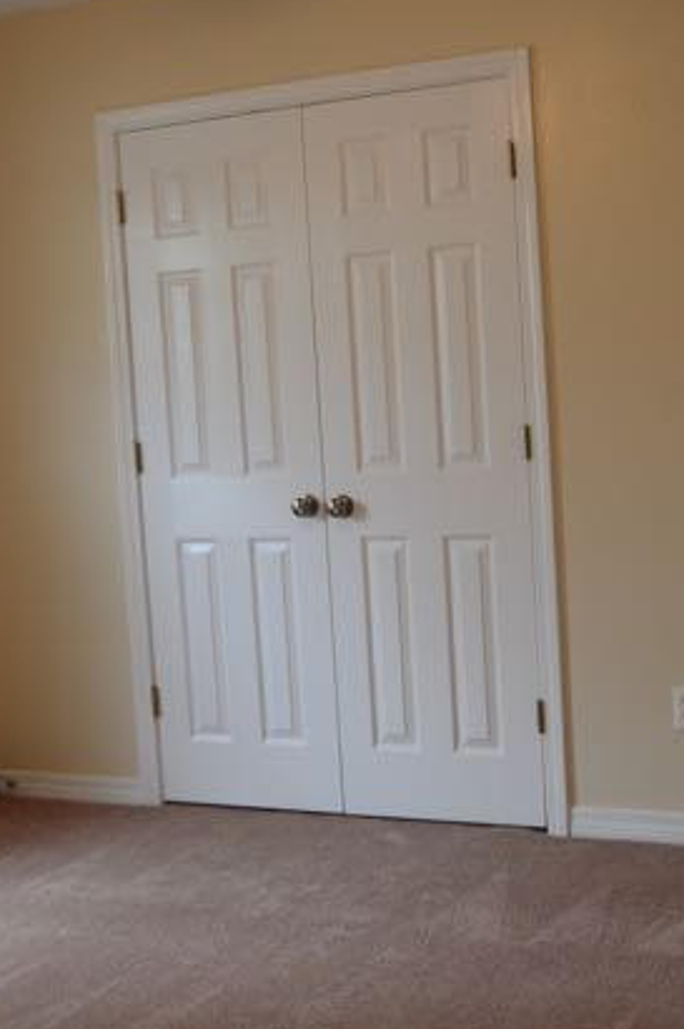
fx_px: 1600
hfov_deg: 24.1
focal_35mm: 56
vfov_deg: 35.7
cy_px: 503
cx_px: 341
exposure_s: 1/15
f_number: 6.3
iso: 800
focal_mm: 24
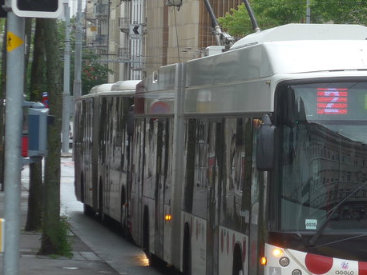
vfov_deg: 5.9
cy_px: 124
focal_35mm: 254
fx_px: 2694
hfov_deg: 7.8
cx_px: 369
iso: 80
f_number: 4.7
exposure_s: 1/125
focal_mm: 19.2
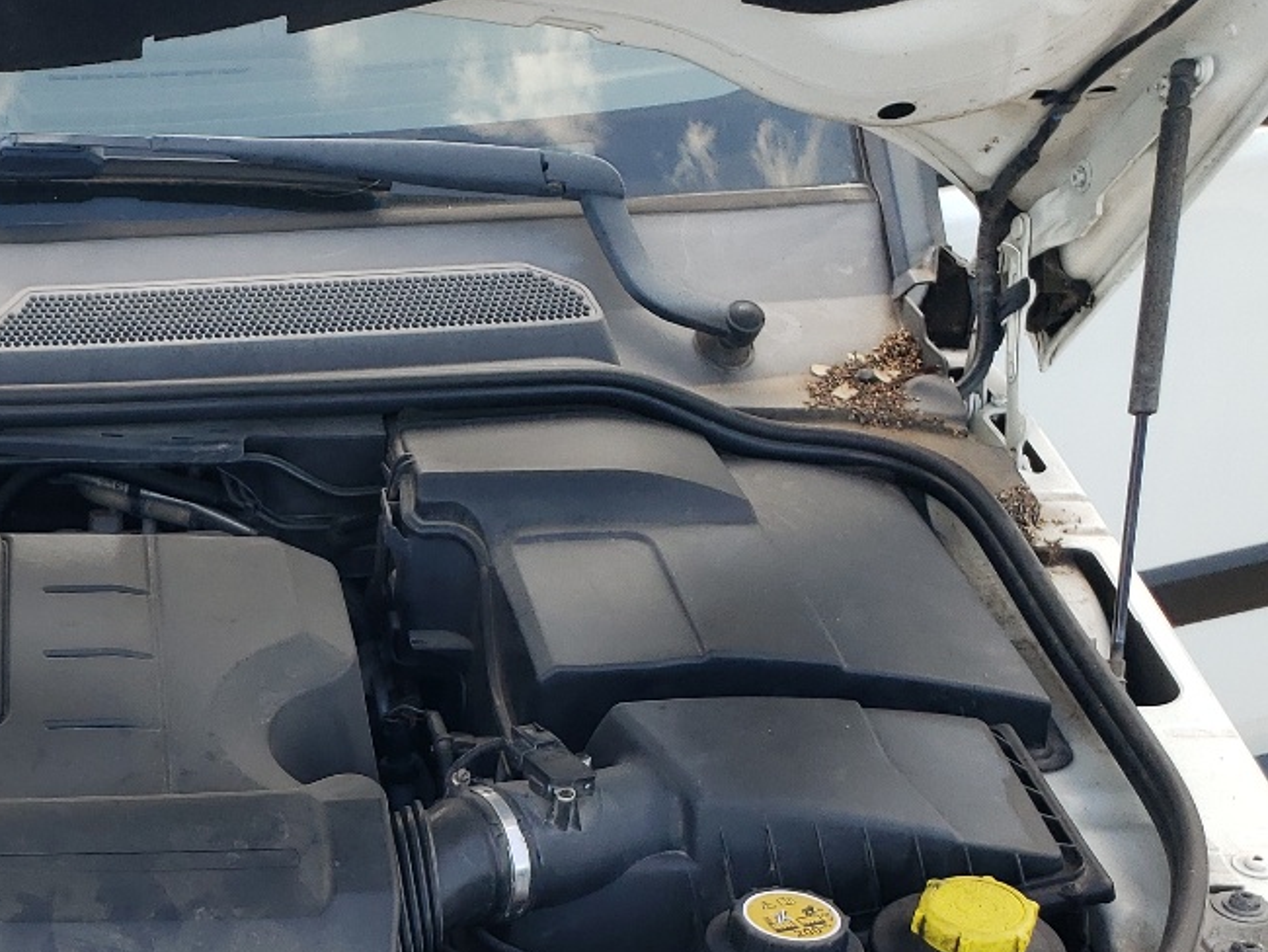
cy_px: 979
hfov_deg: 28.2
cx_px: -41
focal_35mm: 64
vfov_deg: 22.0
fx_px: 2345
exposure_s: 1/357
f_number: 1.5
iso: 50
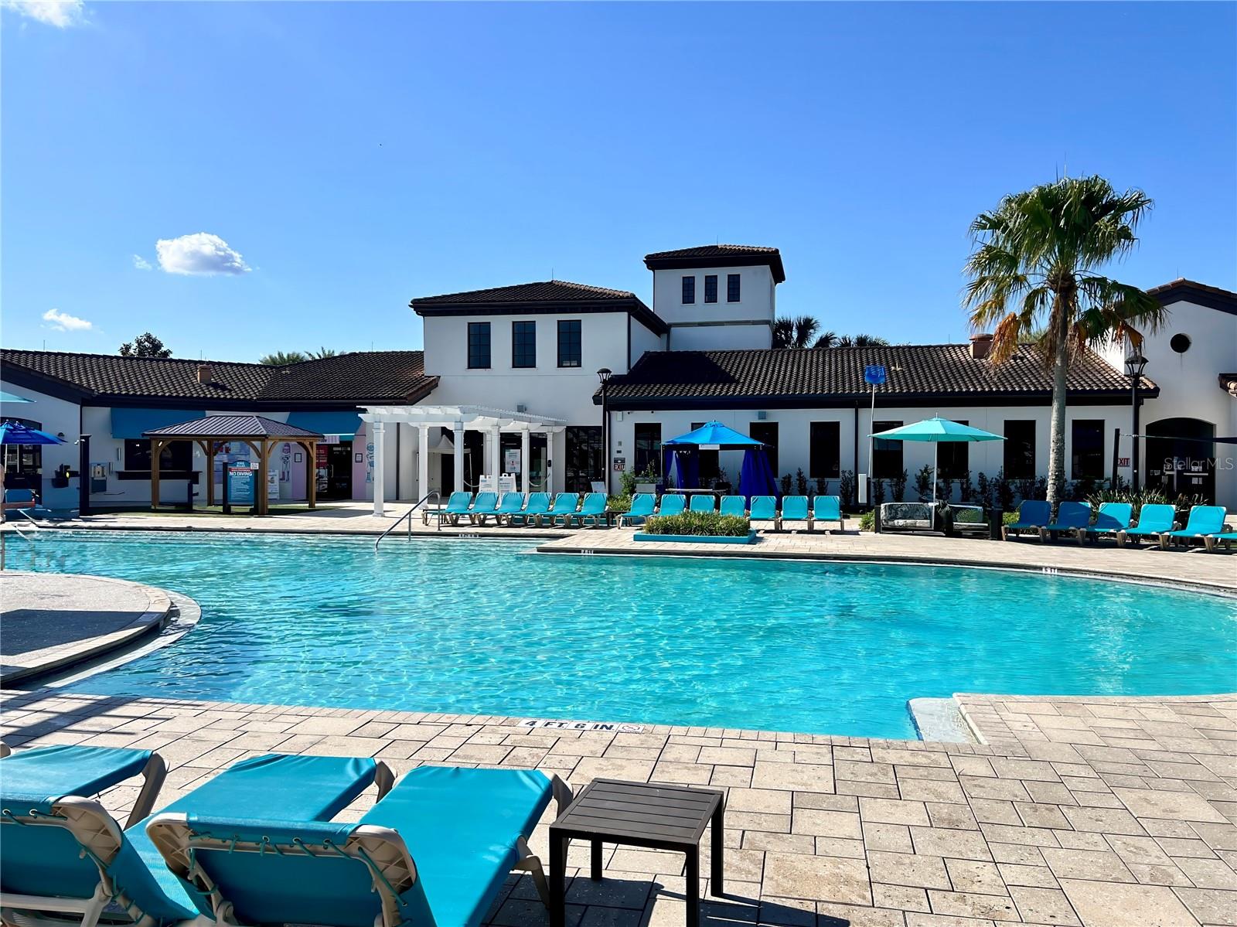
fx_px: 929
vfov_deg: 53.0
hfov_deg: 67.3
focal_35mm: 26
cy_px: 464
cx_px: 618
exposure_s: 1/5882
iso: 50
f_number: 1.5
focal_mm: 5.7
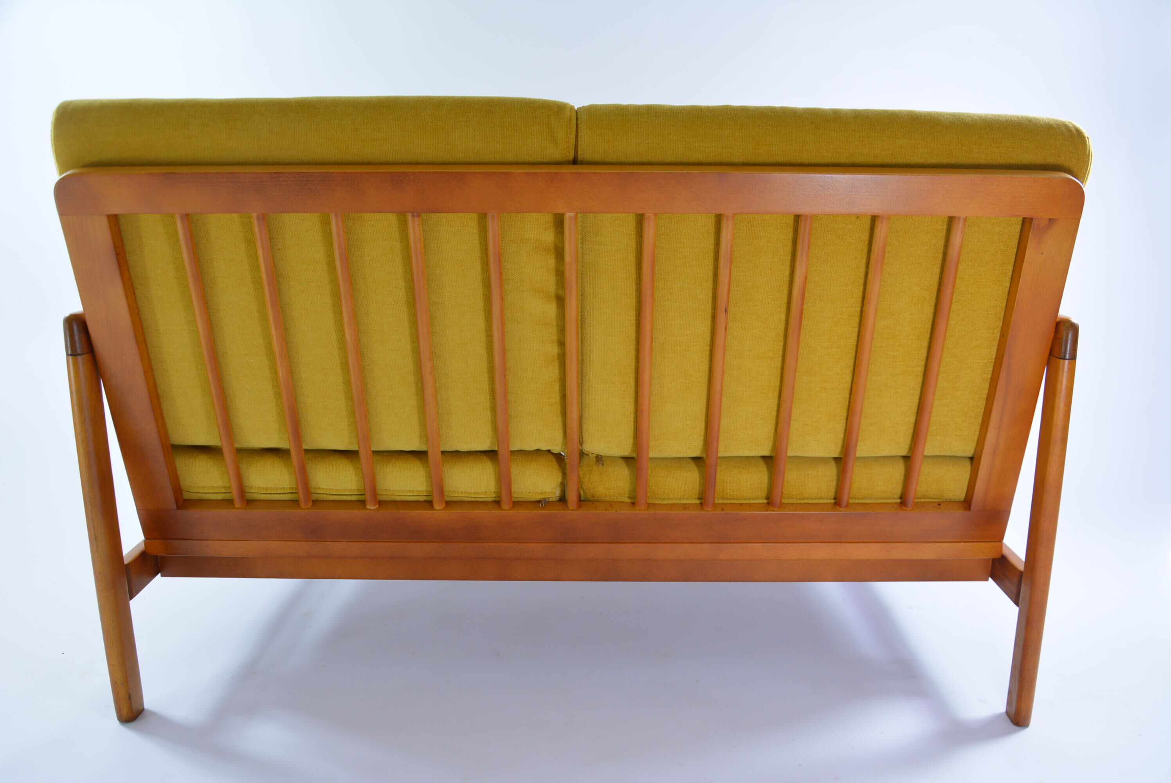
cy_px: 392
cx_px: 586
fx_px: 1025
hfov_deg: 59.5
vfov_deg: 41.8
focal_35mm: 32
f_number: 5.6
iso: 500
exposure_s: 1/60
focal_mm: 21
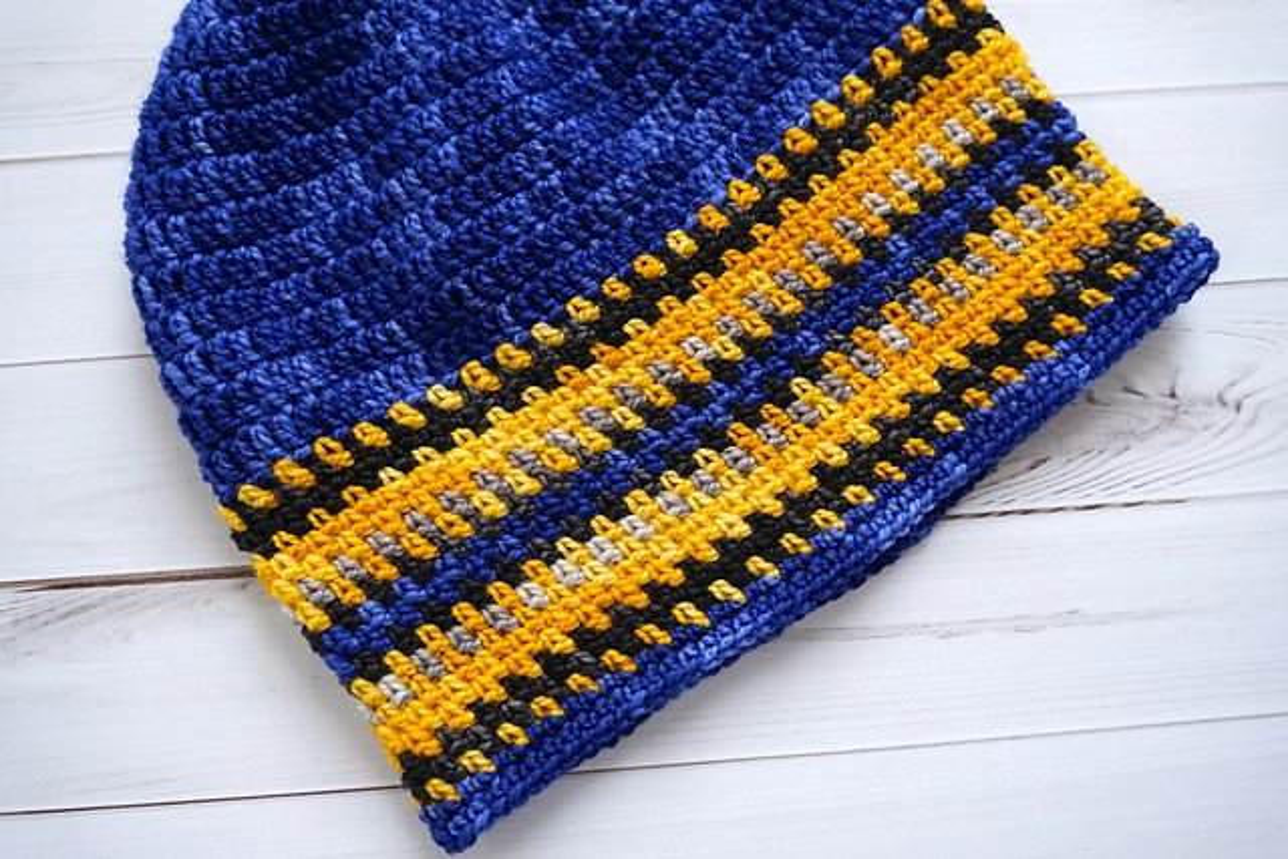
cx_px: 644
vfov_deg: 41.1
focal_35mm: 32
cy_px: 430
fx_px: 1145
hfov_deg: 58.7
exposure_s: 1/125
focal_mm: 21.2
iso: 2500
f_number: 4
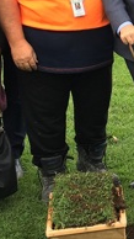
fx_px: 702
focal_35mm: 111
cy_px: 18
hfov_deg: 10.5
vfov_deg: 18.9
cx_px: 205
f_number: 2.2
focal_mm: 4.15
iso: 25
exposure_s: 1/178
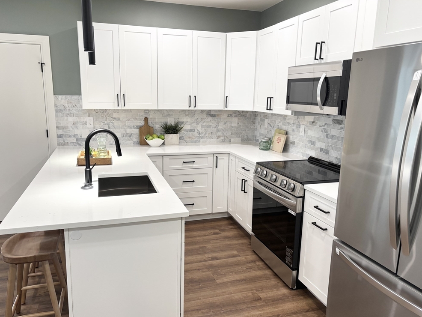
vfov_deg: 51.4
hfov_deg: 65.3
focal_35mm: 27
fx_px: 329
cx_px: 207
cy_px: 162
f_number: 1.6
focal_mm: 5.96
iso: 125
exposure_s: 1/120
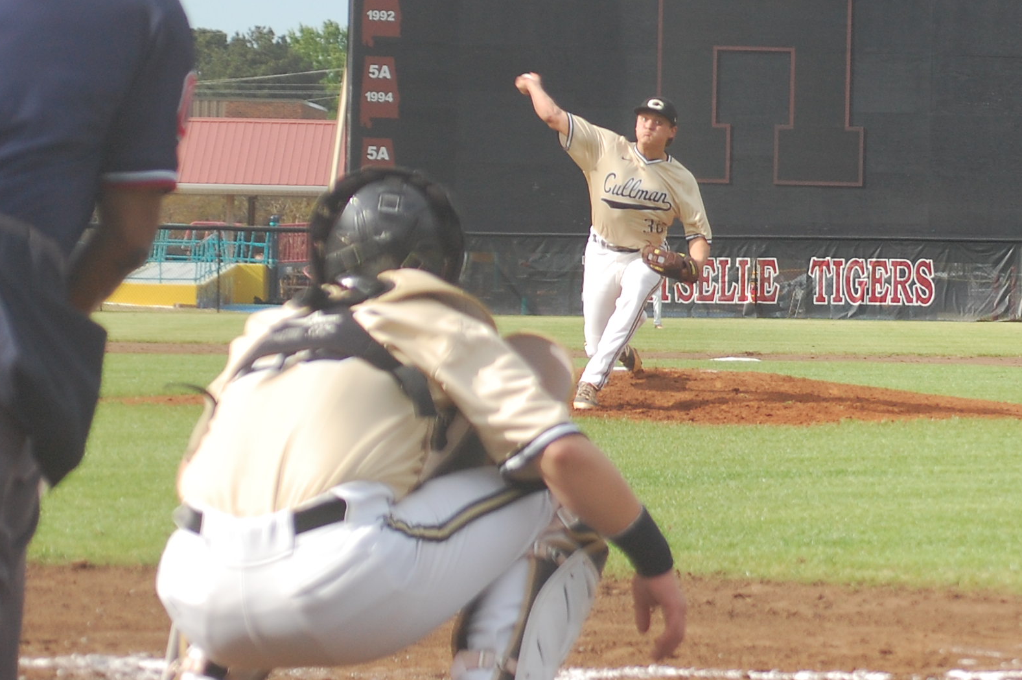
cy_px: 101
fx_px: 5844
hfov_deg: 10.0
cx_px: 656
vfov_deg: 6.6
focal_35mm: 206
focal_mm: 72
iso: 400
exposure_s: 1/800
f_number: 5.6
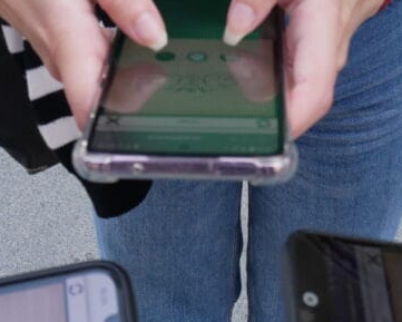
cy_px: 136
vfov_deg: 21.3
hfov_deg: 26.4
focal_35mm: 72
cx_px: 183
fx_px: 857
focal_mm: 13
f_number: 5
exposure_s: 1/200
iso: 200
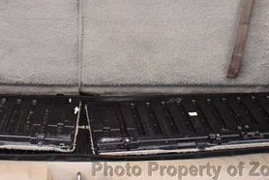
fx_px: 621
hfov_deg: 24.3
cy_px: -18
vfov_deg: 16.0
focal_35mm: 83
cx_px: 80
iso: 2000
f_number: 3.5
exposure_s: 1/125
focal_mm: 18
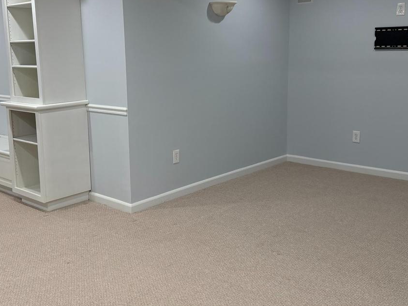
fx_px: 483
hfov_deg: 45.6
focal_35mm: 41
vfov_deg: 35.0
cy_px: 124
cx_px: 166
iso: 250
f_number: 1.78
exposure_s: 1/120
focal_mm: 6.76
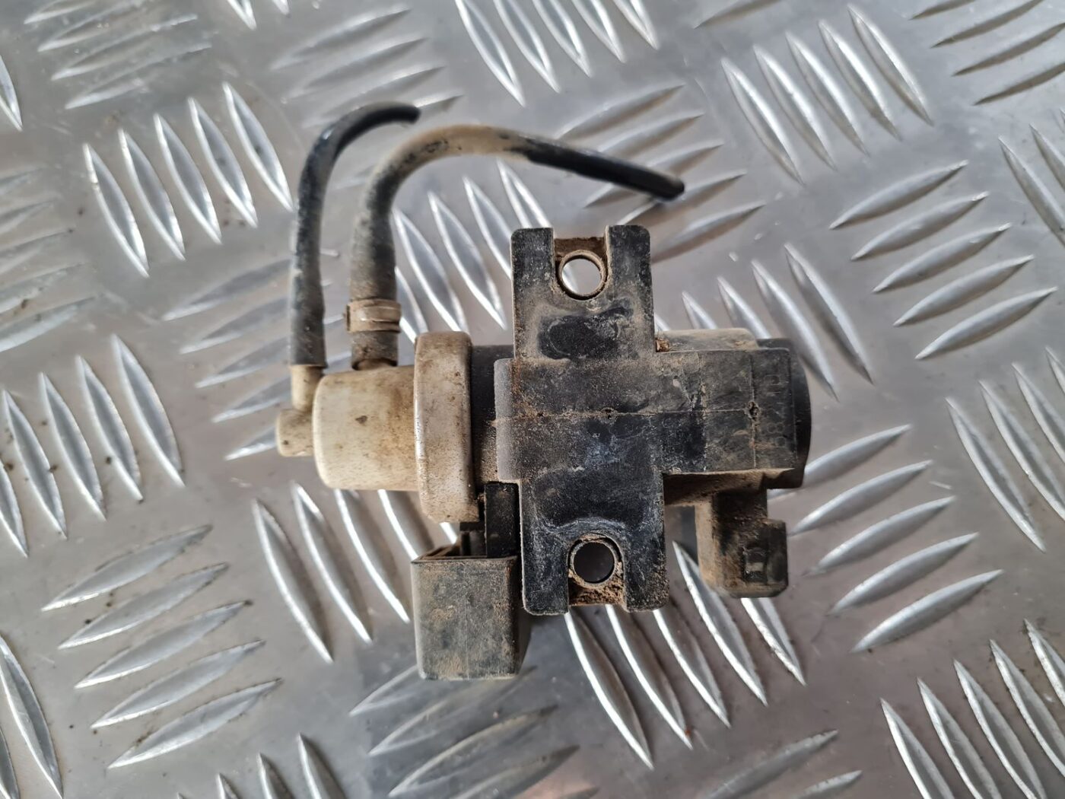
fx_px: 800
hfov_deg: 67.3
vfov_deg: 53.1
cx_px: 532
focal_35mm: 26
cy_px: 400
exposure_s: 1/100
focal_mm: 5.4
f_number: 1.8
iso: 250
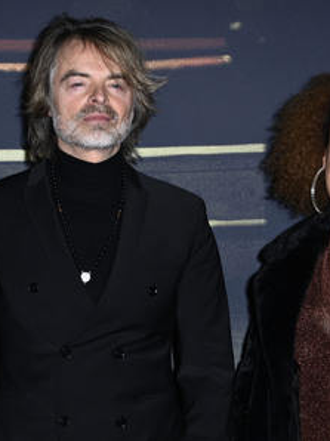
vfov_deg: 15.1
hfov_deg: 11.3
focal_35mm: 131
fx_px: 1668
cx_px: 206
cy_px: 220
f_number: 5.6
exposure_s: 1/250
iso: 400
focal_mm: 90
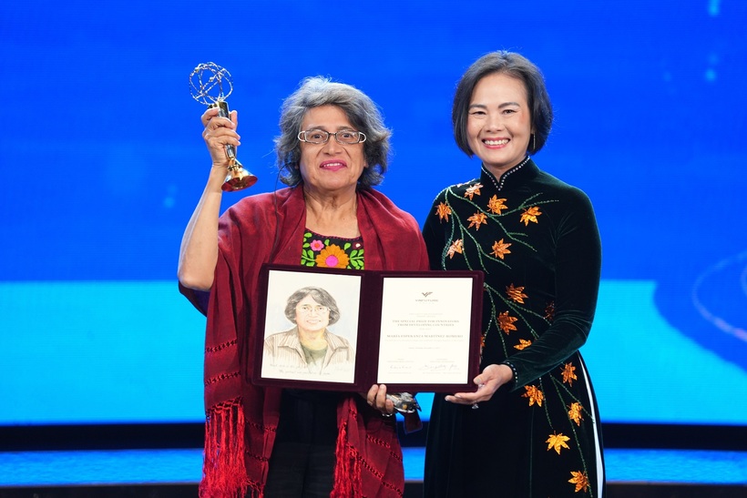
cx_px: 374
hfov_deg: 5.2
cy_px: 249
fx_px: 8239
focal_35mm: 397
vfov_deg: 3.5
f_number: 6.3
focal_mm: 397
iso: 2000
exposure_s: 1/200
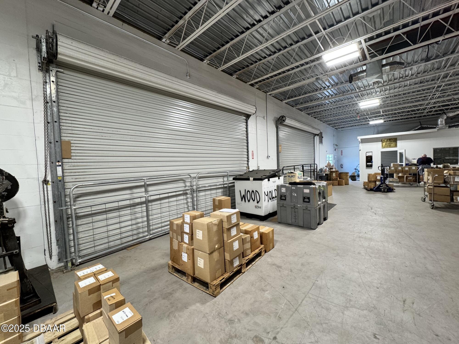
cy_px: 172
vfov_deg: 85.7
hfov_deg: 102.1
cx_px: 230
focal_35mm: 14
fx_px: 186
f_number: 2.2
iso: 250
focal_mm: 2.22
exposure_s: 1/120
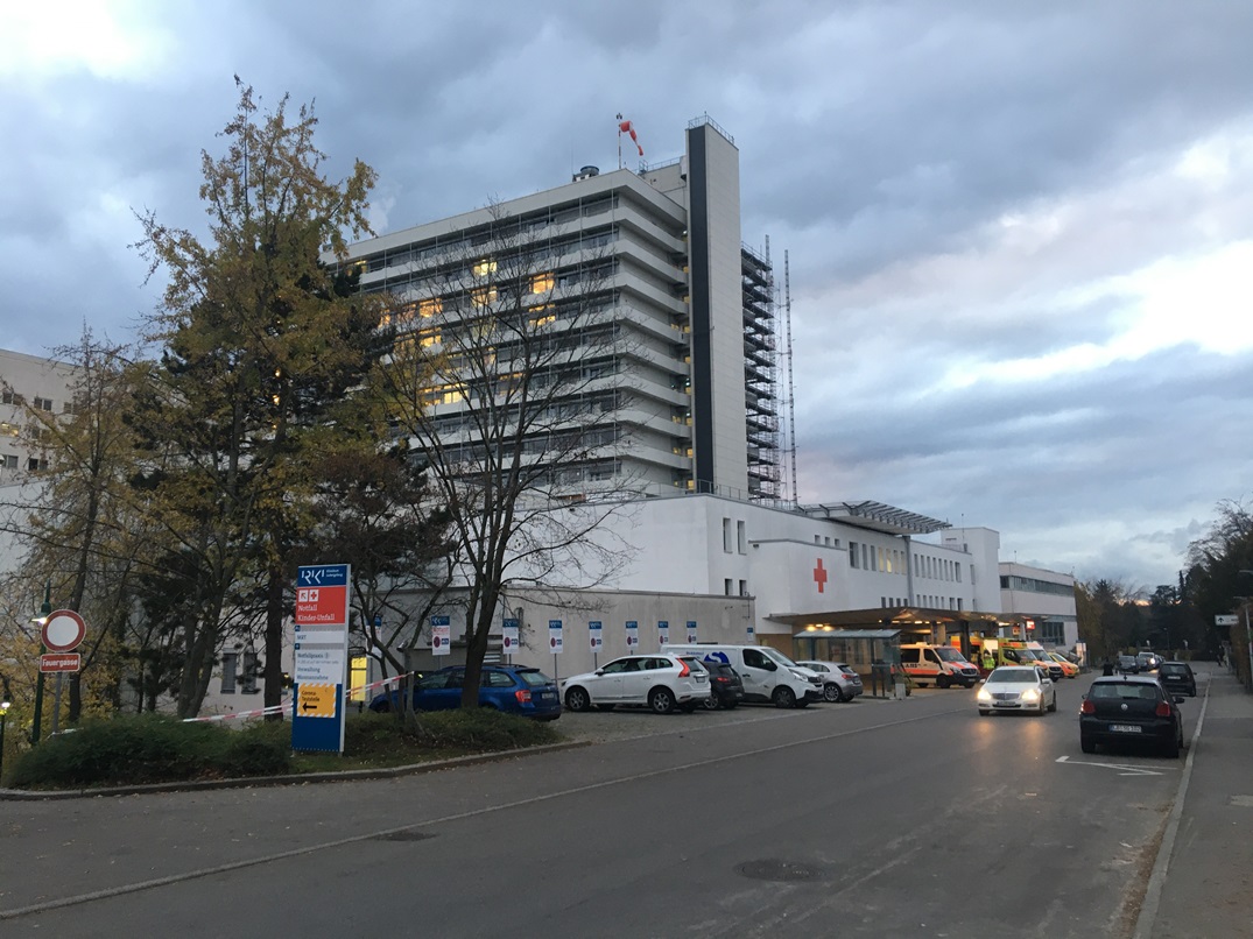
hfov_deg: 61.7
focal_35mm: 29
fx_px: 1050
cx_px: 626
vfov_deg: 48.2
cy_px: 470
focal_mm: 4.15
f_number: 2.2
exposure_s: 1/33
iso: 64
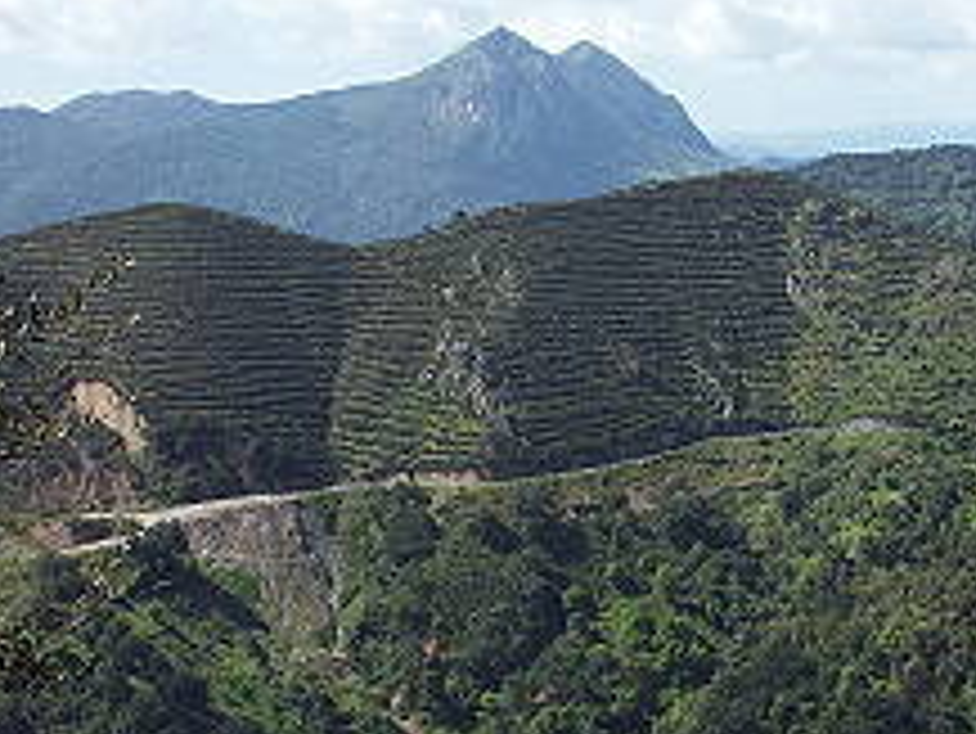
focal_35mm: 99
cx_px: 742
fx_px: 2793
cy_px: 455
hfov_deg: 19.7
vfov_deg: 14.9
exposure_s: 1/500
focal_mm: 12.92
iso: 100
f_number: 6.3
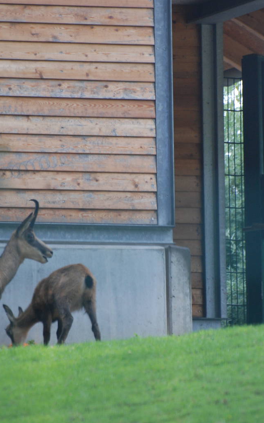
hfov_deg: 1.8
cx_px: 151
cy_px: 220
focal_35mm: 715
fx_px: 8236
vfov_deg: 2.9
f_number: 5.6
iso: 400
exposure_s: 1/200
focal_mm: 300
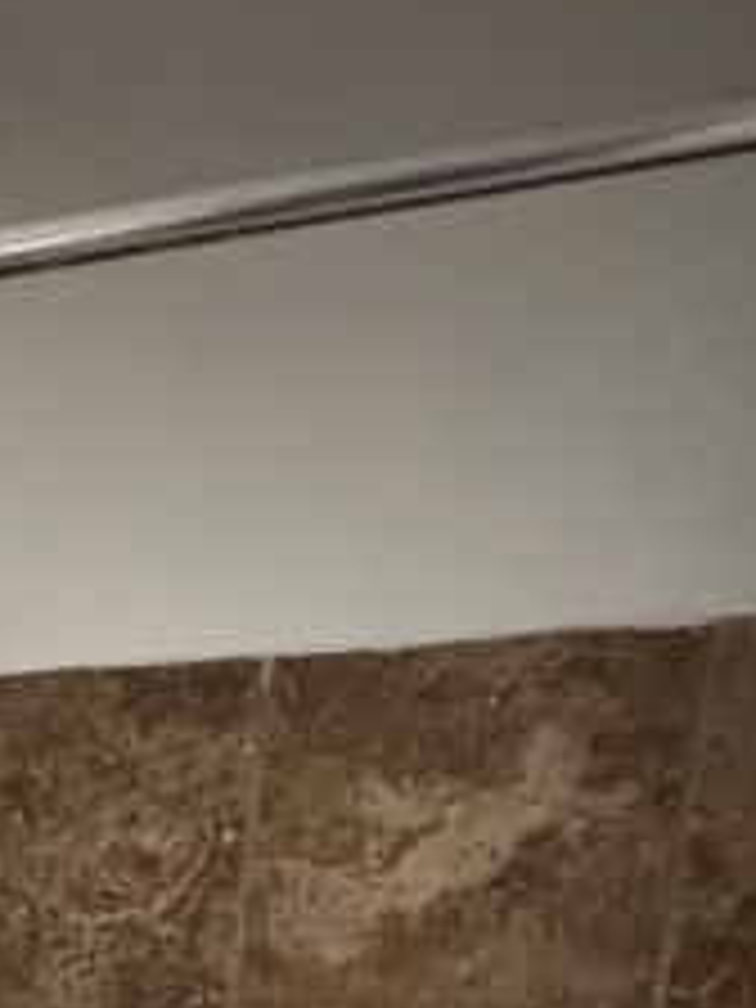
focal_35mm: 40
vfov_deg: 35.6
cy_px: 1238
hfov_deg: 30.4
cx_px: -158
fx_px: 1165
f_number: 2.2
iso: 1250
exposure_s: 1/30
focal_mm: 2.22
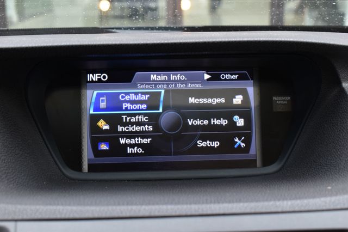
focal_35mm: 57
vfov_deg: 23.8
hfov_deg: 35.1
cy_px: 116
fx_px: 551
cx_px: 174
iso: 400
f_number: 7.1
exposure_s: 1/25
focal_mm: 38
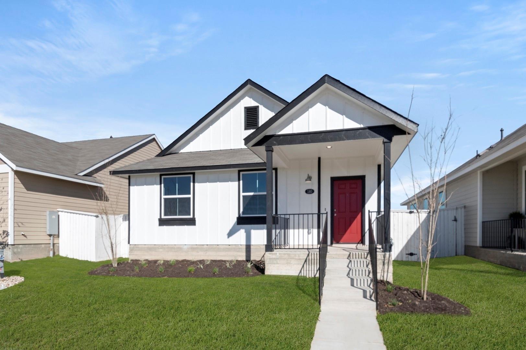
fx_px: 526
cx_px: 263
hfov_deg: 53.2
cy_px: 175
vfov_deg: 36.8
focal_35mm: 36
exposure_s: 1/800
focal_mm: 24
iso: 400
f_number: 8
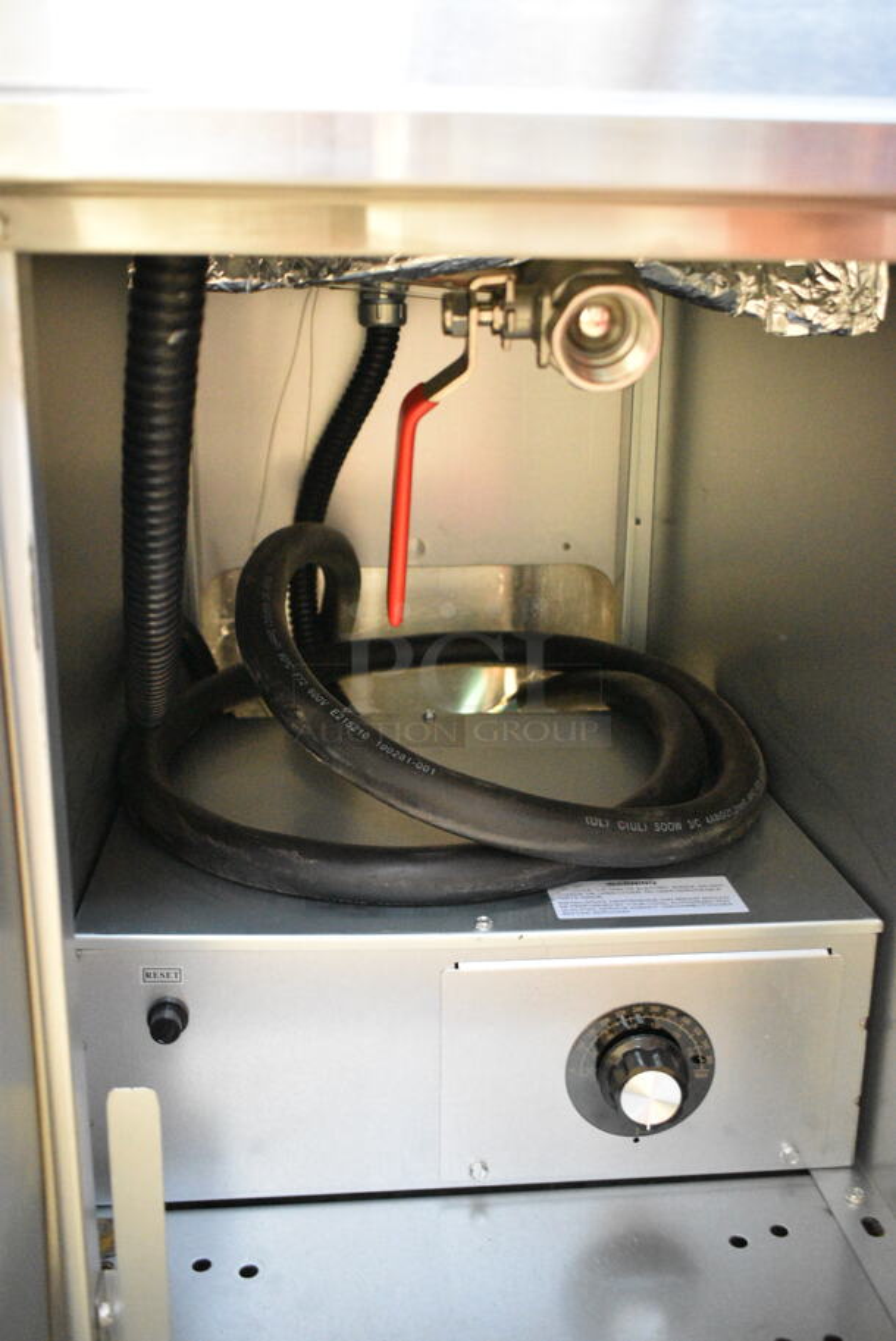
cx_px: 448
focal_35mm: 36
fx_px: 1342
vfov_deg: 53.1
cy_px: 670
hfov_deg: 36.9
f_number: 4.5
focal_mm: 24
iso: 6400
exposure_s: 1/80
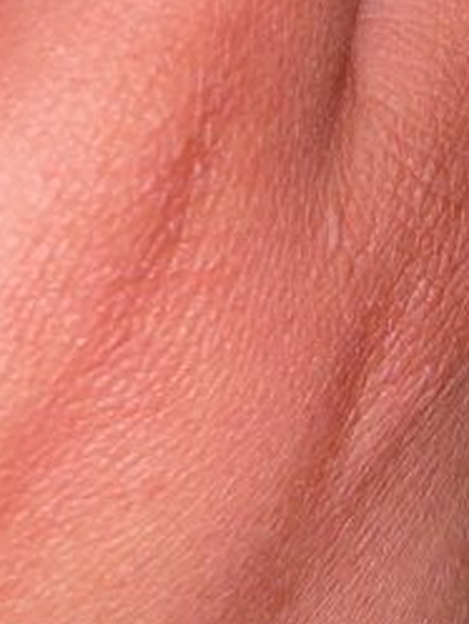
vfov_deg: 16.3
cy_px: -383
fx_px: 1931
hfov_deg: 13.8
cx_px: 394
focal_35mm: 107
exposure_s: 1/59
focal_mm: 4.25
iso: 25
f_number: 1.8
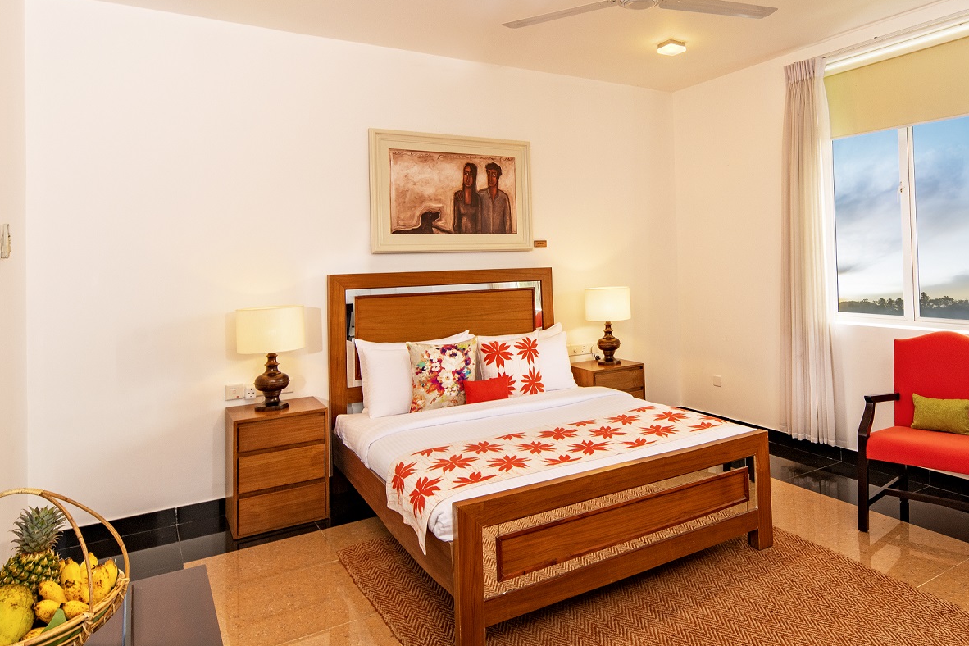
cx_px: 565
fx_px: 592
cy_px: 305
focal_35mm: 22
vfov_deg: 57.2
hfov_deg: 78.0
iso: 200
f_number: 8
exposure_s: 1/400
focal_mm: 13
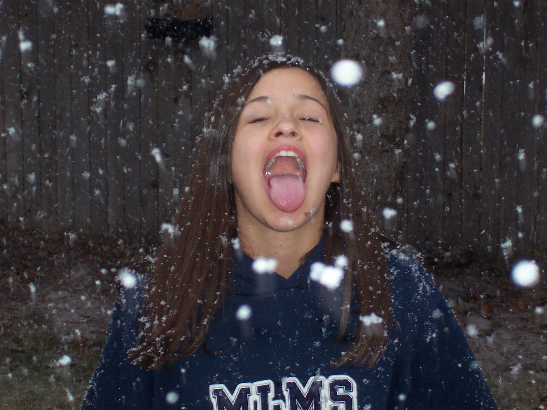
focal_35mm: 111
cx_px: 274
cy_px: 205
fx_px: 1754
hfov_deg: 17.7
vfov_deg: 13.3
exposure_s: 1/90
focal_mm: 16.8
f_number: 4.8
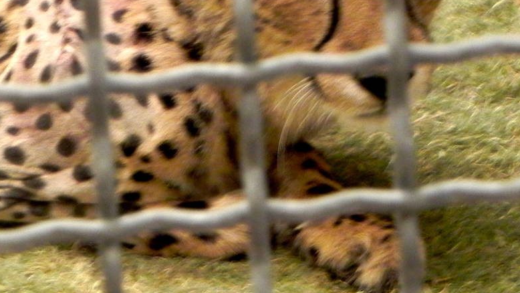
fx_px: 5006
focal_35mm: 363
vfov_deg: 3.3
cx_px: 126
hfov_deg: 5.9
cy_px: -1
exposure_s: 1/7.1
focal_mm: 28.8
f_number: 4.5
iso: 400
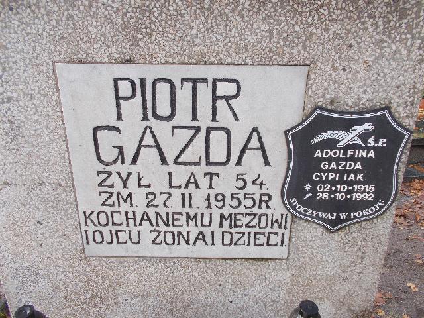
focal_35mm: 26
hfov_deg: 67.3
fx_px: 318
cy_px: 159
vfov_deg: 53.1
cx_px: 212
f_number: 3.2
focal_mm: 4.6
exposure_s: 1/60
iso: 80
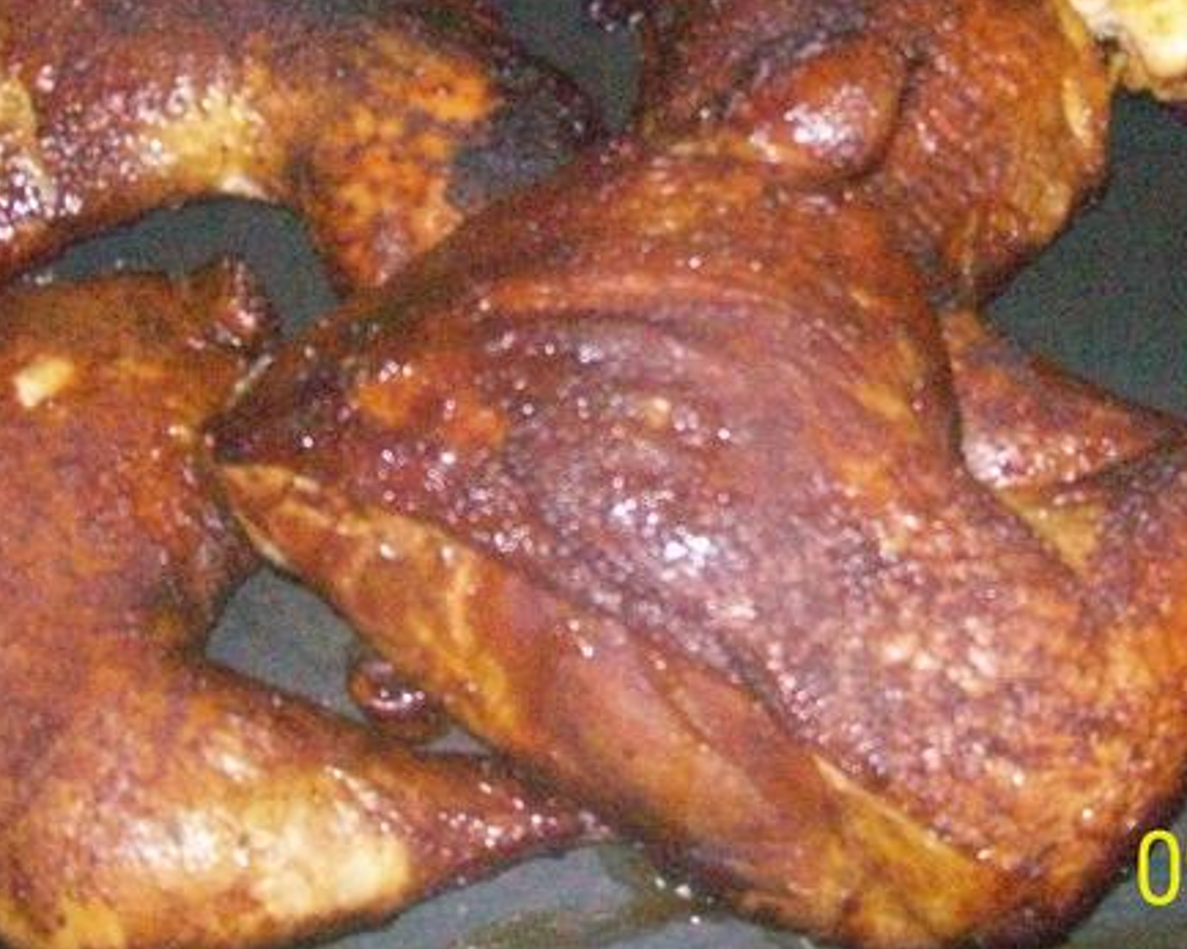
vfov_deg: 20.6
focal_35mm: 73
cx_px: 562
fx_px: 2563
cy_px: 123
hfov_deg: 26.1
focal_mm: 6
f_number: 2.7
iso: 800
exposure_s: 1/128
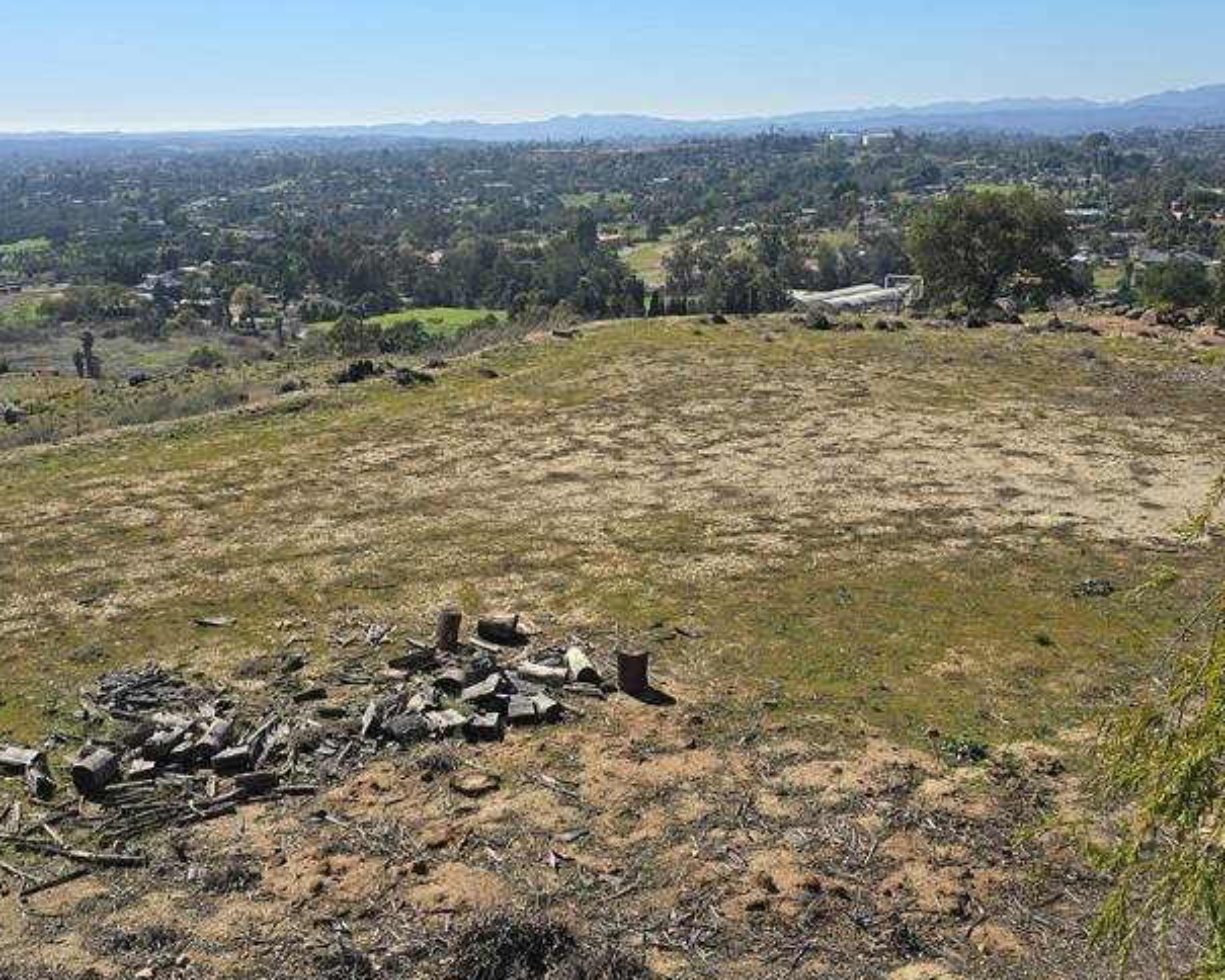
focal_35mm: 38
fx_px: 1378
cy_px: 482
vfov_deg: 39.2
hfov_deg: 47.9
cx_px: 577
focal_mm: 6.3
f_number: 1.7
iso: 12
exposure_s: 1/1126
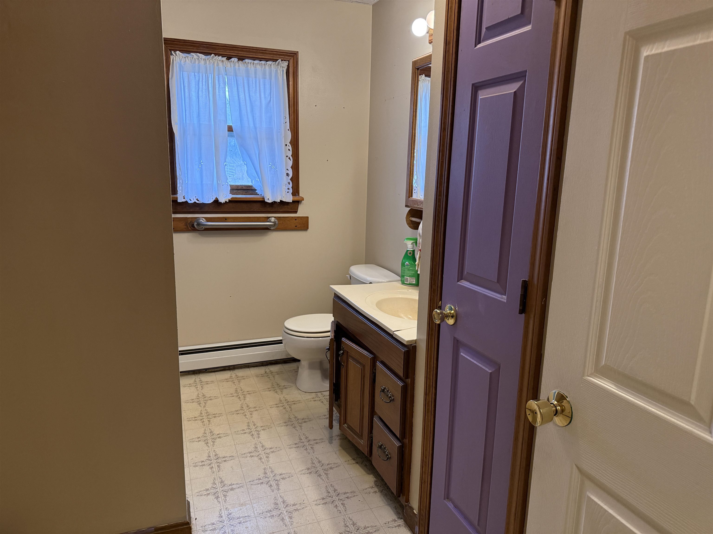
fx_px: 494
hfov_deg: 71.6
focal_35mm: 24
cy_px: 267
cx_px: 356
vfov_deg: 56.8
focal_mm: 6.76
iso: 320
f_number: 1.78
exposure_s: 1/60
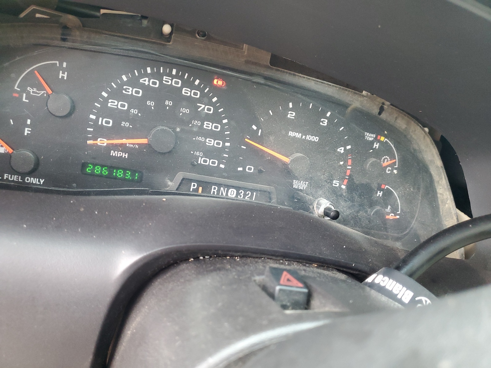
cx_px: 246
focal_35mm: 26
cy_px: 184
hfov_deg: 67.3
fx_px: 369
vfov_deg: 53.1
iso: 241
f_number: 1.5
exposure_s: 1/60.2
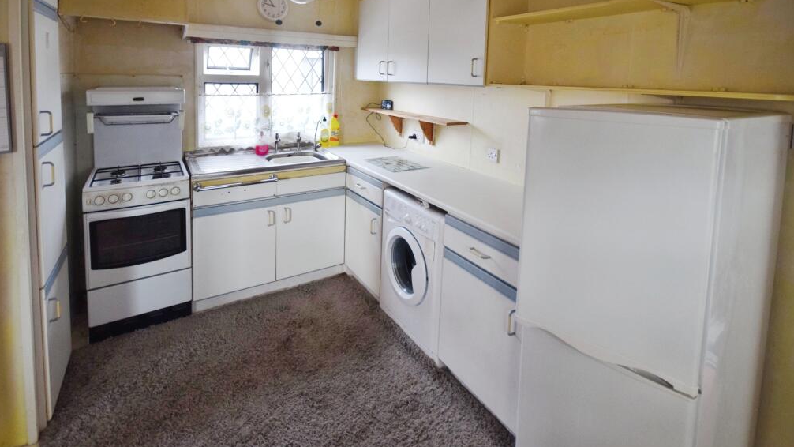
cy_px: 209
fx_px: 337
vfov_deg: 67.0
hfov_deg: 99.4
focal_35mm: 16
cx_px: 395
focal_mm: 10
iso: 640
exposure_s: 1/60
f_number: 4
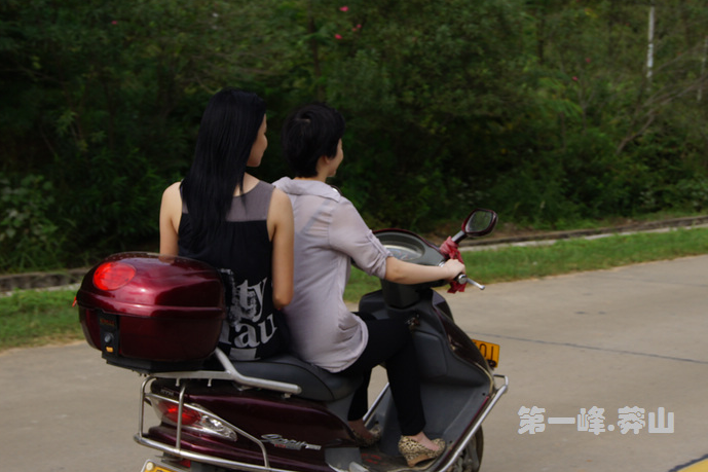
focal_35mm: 69
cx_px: 352
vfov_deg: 19.9
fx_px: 1347
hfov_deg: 29.5
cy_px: 235
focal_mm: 45
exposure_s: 1/640
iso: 200
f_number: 6.3
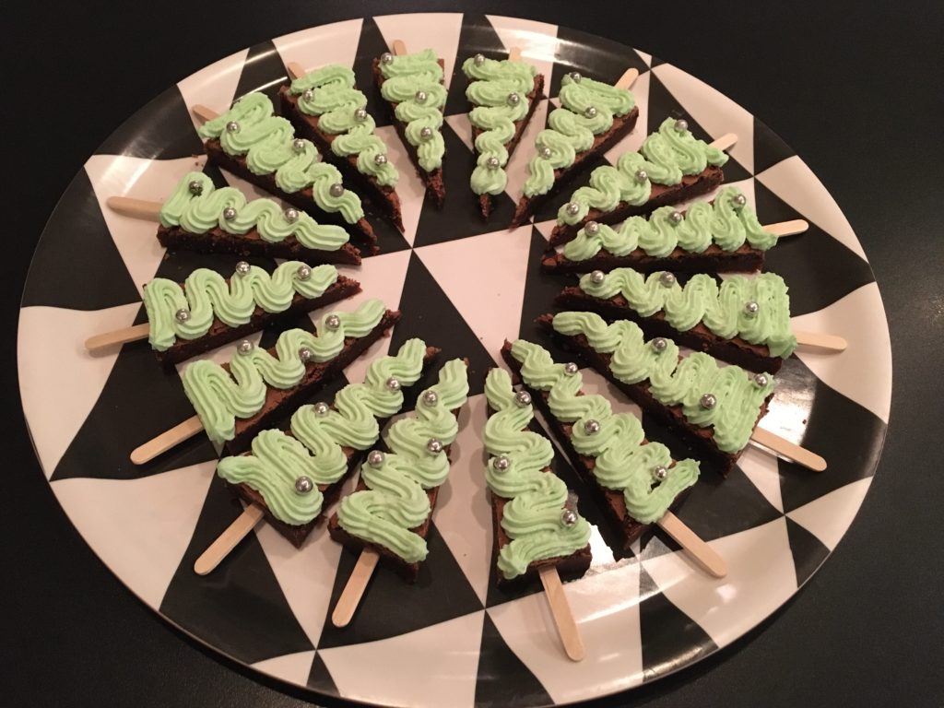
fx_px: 791
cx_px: 472
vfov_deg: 48.2
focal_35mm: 29
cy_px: 354
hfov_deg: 61.7
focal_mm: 4.15
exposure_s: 1/17
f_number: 2.2
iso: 320
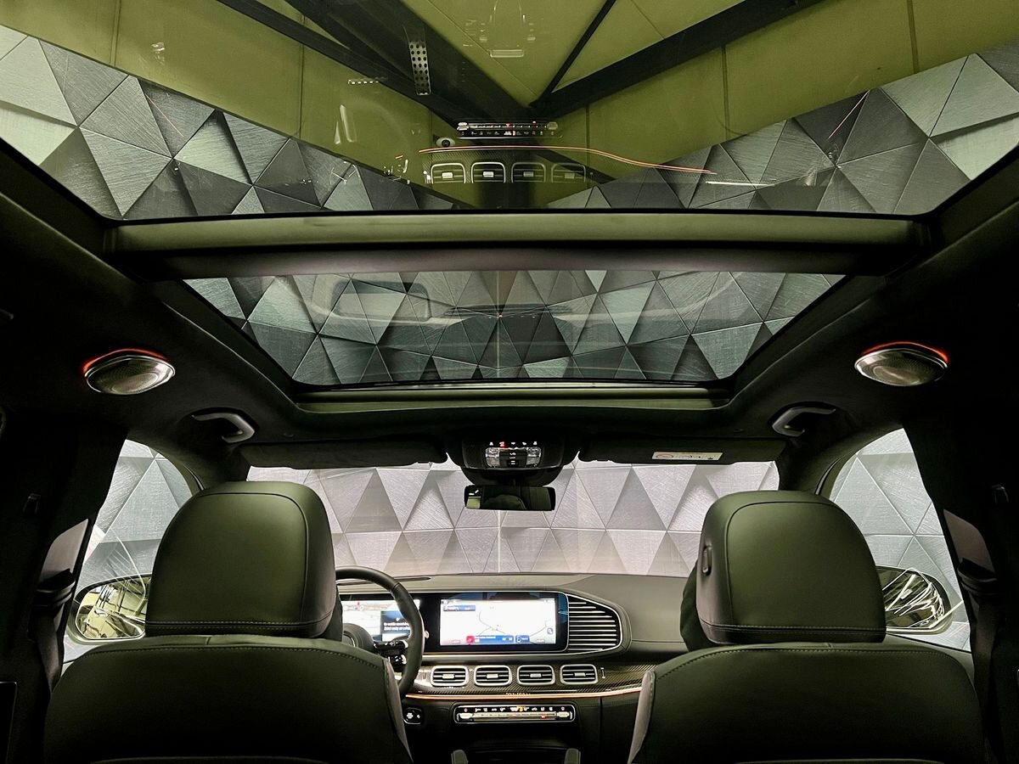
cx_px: 510
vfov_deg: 53.1
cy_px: 382
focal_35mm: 26
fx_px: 765
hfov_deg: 67.3
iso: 640
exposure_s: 1/33
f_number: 1.5
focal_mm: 5.7
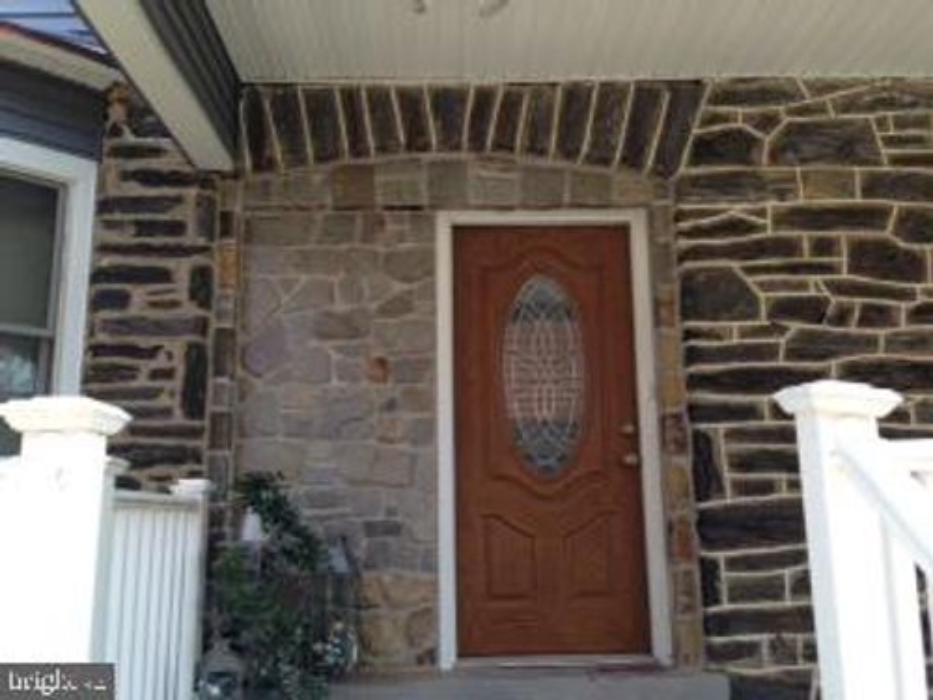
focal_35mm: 33
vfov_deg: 42.9
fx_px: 889
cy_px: 350
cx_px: 466
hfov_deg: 55.4
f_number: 2.4
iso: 50
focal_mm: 4.12
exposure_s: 1/168
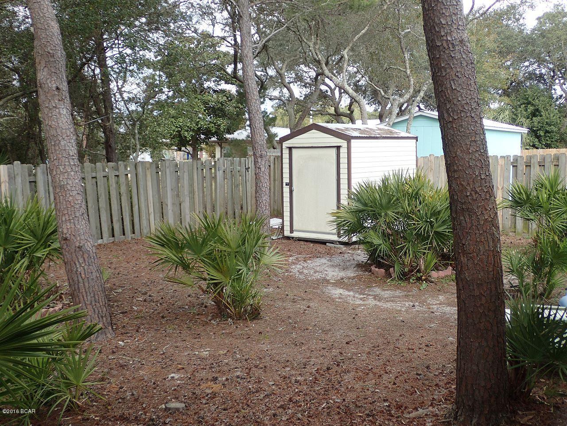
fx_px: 622
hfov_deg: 49.0
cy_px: 213
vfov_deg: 37.7
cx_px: 284
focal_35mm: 38
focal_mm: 6.86
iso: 100
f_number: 2.7
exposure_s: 1/320
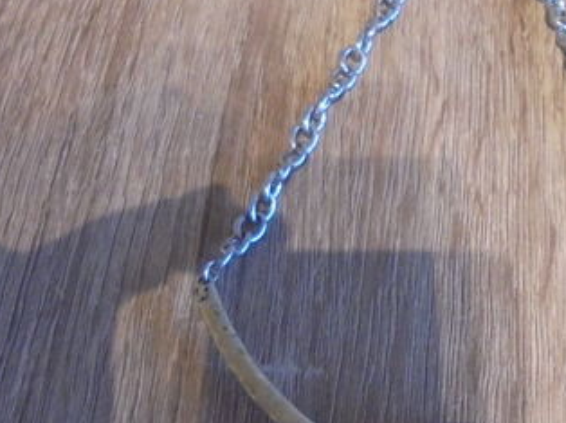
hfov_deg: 35.5
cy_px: 338
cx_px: 413
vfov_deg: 27.0
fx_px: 866
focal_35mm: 53
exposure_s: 1/15
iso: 400
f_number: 3.5
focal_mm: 4.6
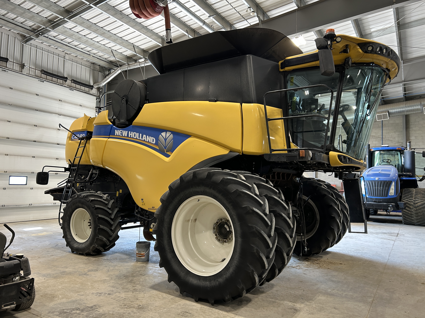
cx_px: 212
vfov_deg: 53.1
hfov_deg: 67.3
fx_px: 319
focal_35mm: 26
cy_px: 159
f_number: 1.5
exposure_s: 1/121
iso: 125
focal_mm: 5.7
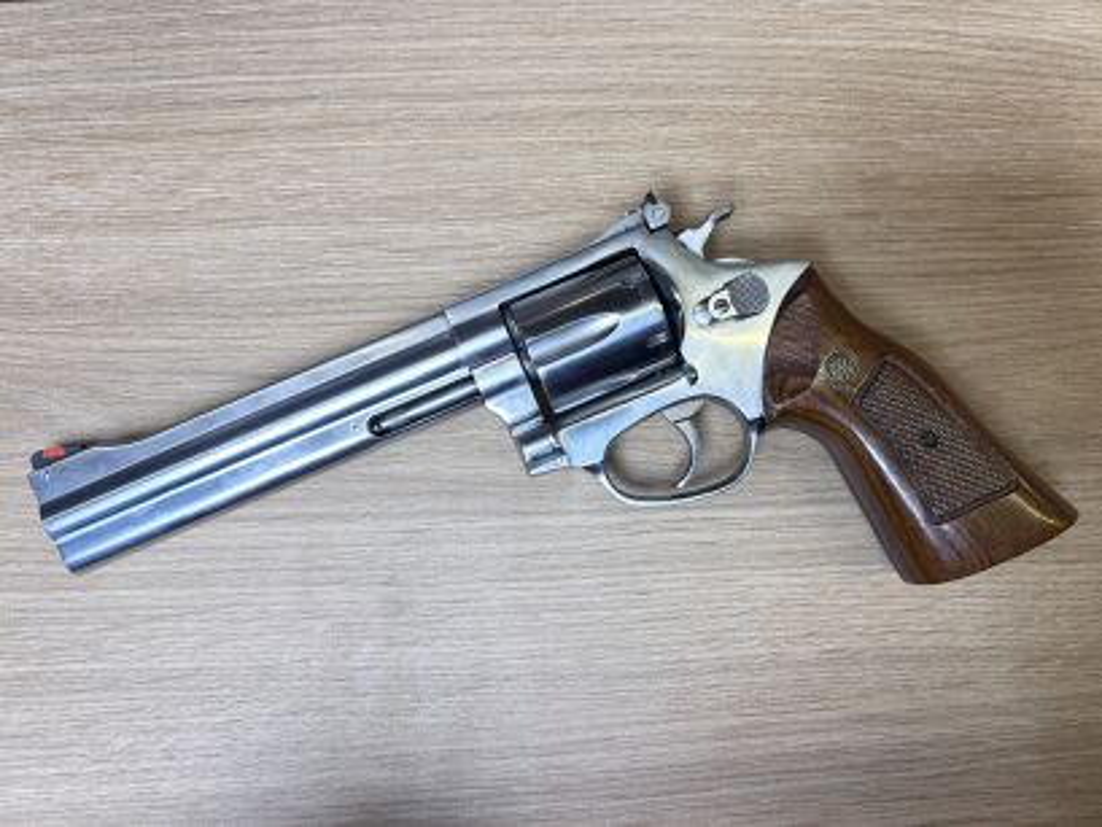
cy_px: 414
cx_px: 551
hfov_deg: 67.3
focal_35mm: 26
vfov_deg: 53.1
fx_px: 828
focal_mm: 5.7
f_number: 1.5
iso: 80
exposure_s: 1/50
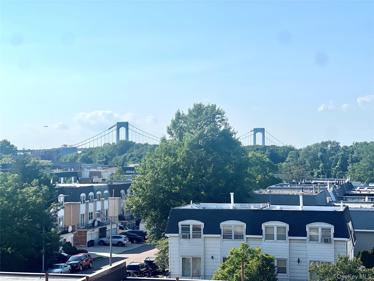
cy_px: 140
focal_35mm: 77
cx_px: 187
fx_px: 832
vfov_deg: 19.1
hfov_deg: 25.3
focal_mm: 9
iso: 32
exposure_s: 1/1597
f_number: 2.8
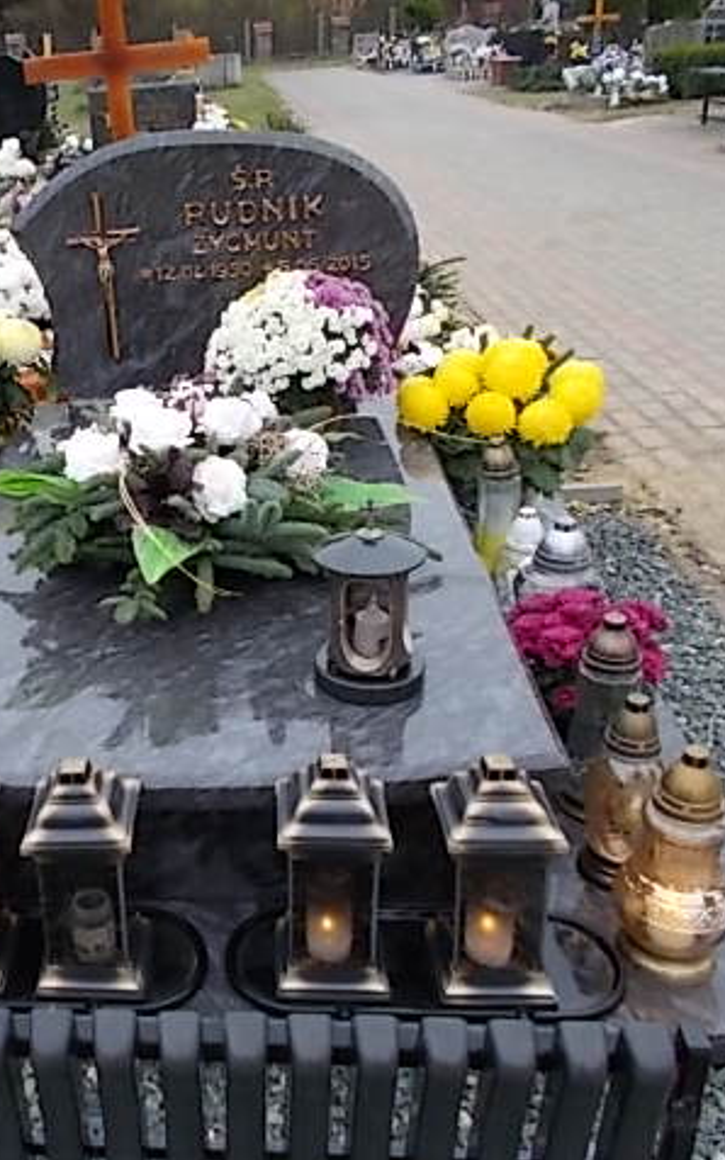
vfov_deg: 52.8
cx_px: 117
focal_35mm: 37
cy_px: 581
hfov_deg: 33.2
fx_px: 1170
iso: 80
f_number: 3.2
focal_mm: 4.6
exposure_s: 1/60
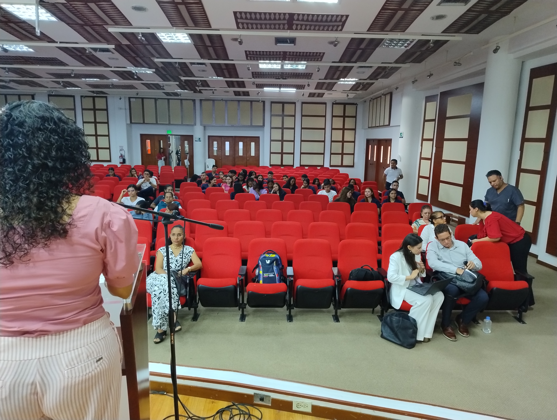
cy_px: 210
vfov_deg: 56.9
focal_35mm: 24
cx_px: 278
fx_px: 387
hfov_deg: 71.5
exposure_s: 1/60
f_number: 1.8
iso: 825
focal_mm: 5.56
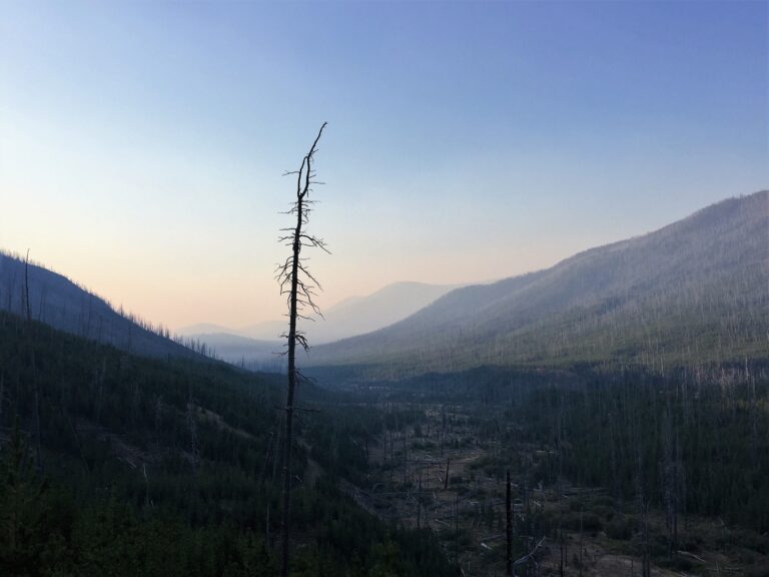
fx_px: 644
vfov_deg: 48.2
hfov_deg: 61.7
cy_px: 288
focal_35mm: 29
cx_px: 384
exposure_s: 1/1464
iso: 32
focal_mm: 4.15
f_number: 2.2
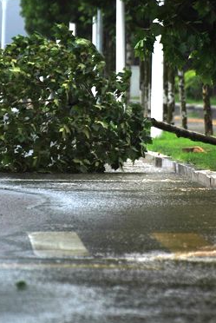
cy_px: 140
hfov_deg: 2.3
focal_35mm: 605
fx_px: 5429
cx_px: 112
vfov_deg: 3.4
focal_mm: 300
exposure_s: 1/125
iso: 100
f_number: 5.6
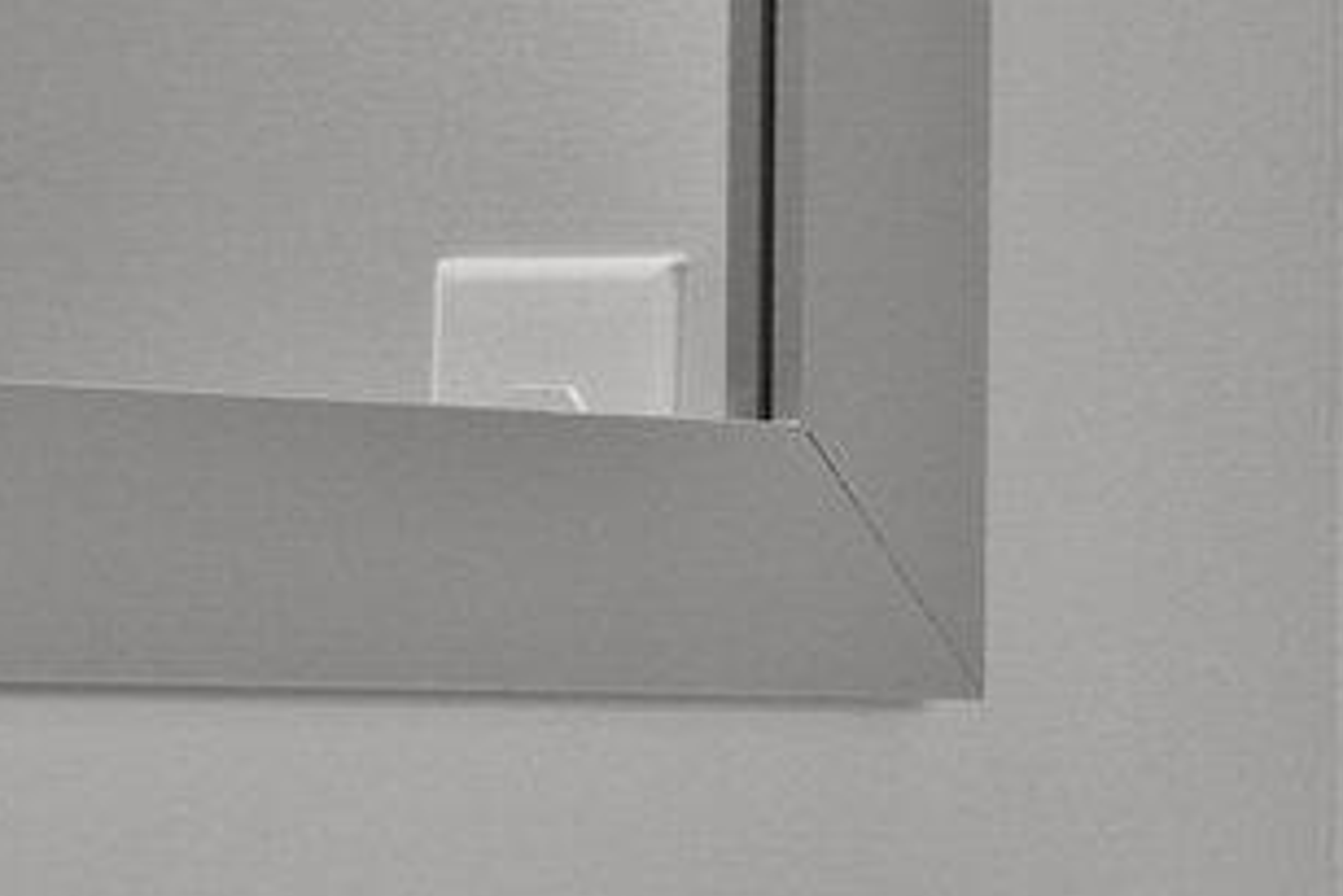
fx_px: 7464
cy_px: 697
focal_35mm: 200
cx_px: 1273
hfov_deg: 10.2
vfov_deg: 6.9
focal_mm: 30
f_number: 7.1
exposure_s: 1/15
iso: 500
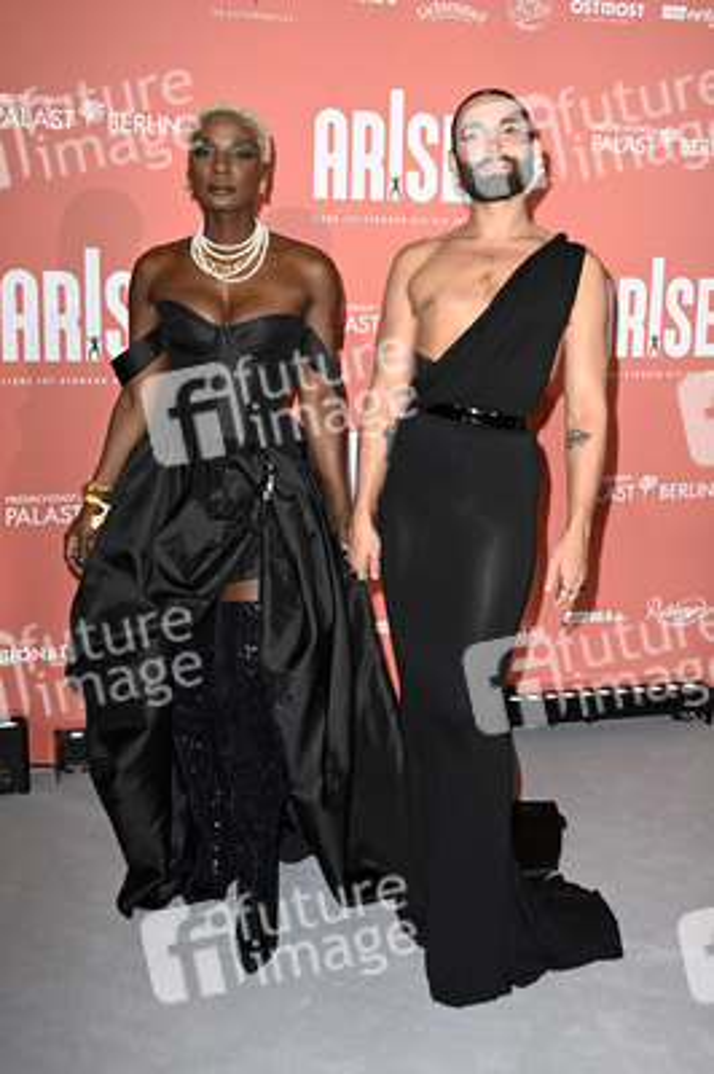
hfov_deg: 31.8
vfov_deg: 46.4
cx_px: 357
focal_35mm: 42
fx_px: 1252
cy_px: 537
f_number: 5.6
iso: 640
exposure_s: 1/160
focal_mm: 42
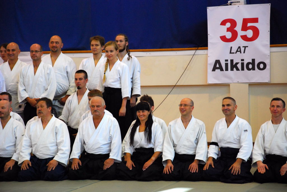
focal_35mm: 138
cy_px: 96
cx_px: 144
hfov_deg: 14.8
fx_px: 1101
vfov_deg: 10.0
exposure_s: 1/80
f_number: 5.6
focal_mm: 92
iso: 800
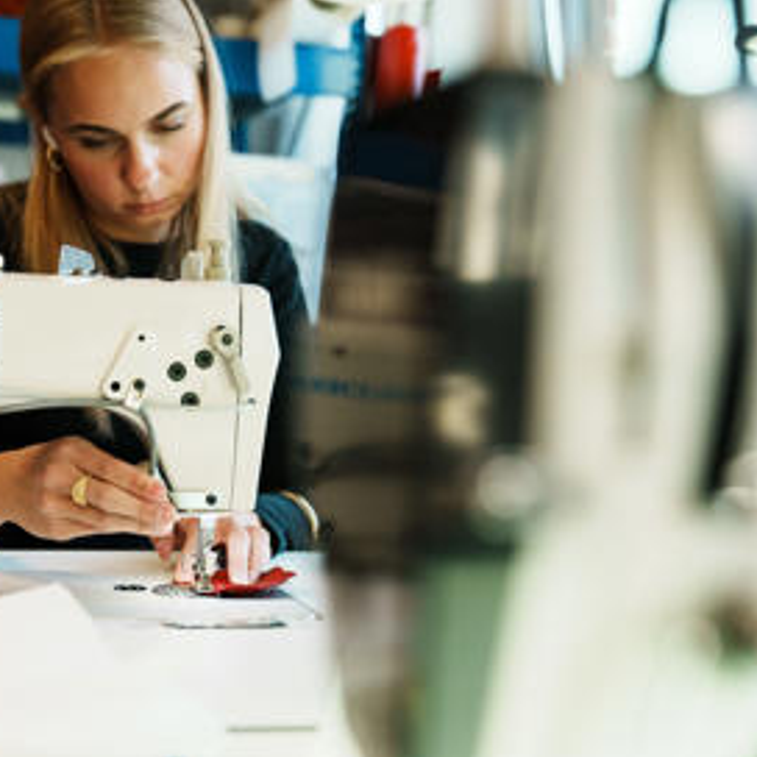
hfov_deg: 31.2
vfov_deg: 31.6
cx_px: 217
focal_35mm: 54
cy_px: 380
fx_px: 1336
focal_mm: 42
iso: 640
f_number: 2.8
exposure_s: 1/640
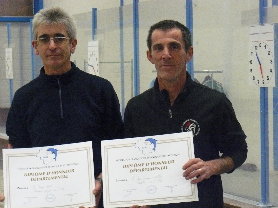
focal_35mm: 99
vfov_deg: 14.9
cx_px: 139
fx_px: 795
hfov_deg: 19.8
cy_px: 104
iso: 800
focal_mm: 16.5
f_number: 3.2
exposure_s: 1/40
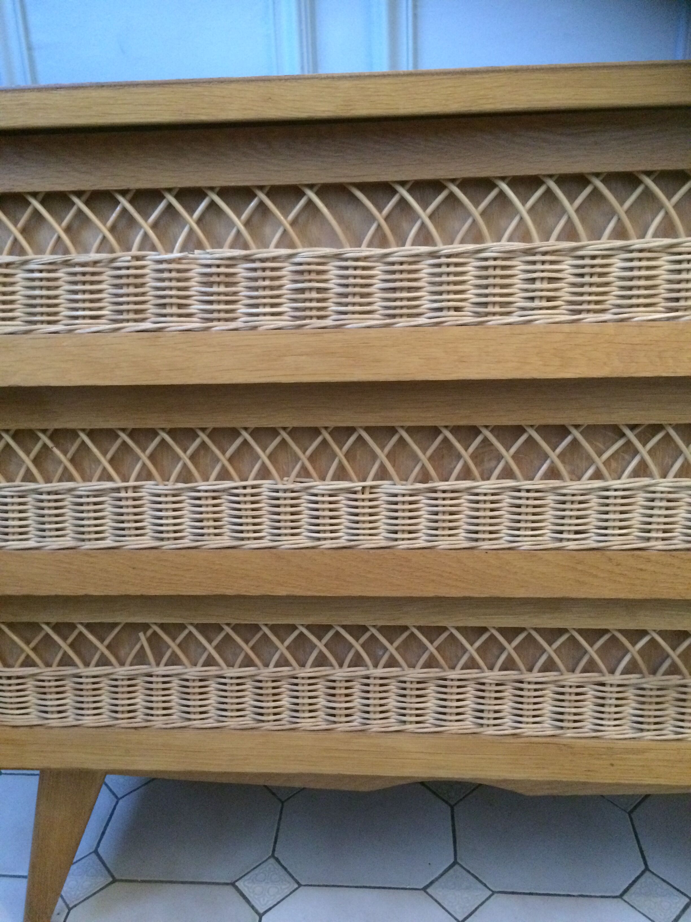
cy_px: 461
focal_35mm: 29
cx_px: 346
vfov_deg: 61.7
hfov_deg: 48.2
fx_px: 772
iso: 400
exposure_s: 1/15
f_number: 2.2
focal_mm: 4.15
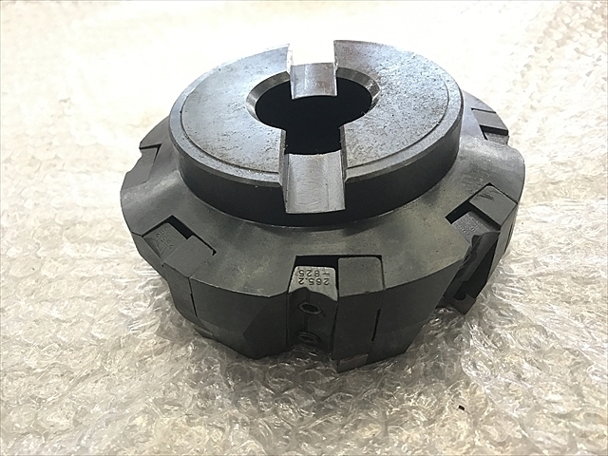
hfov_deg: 63.4
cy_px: 228
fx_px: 492
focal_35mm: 28
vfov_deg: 49.7
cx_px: 304
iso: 32
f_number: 1.8
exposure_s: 1/30
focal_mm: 3.99
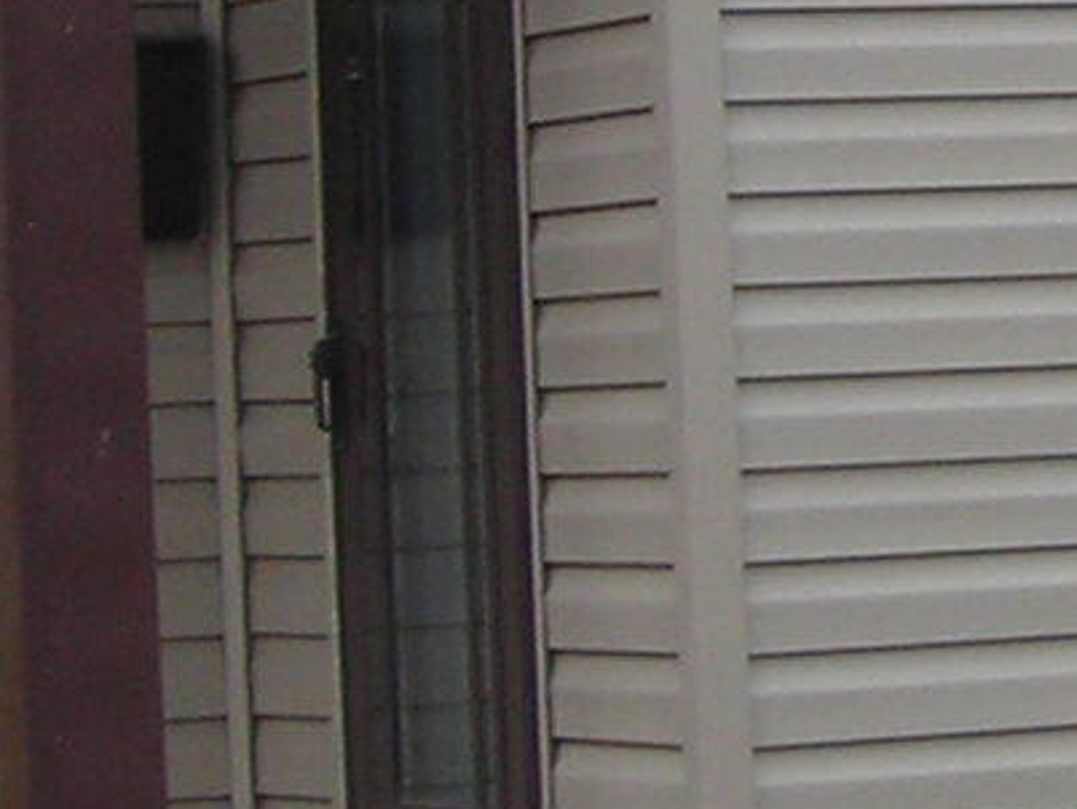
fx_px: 7627
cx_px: 2647
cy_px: -538
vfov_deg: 6.0
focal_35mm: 245
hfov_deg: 7.5
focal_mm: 6.3
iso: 50
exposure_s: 1/391
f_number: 3.2
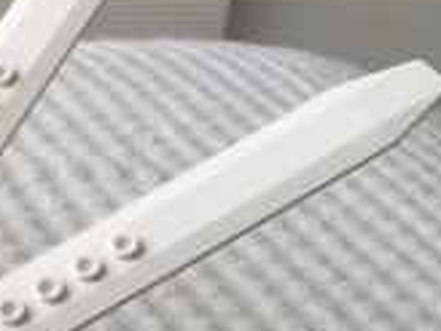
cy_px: 178
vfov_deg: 13.1
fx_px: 1440
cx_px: -363
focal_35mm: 113
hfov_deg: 15.0
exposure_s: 1/40
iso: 32
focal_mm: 4.15
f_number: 2.2
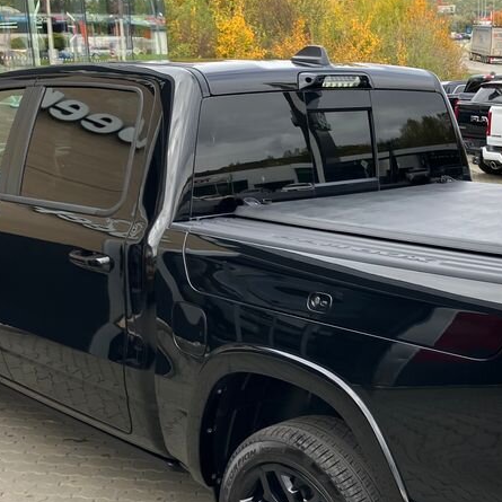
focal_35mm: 57
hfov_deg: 29.6
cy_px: 345
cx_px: 371
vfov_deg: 29.8
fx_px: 935
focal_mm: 3.99
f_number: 1.8
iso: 25
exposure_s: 1/191
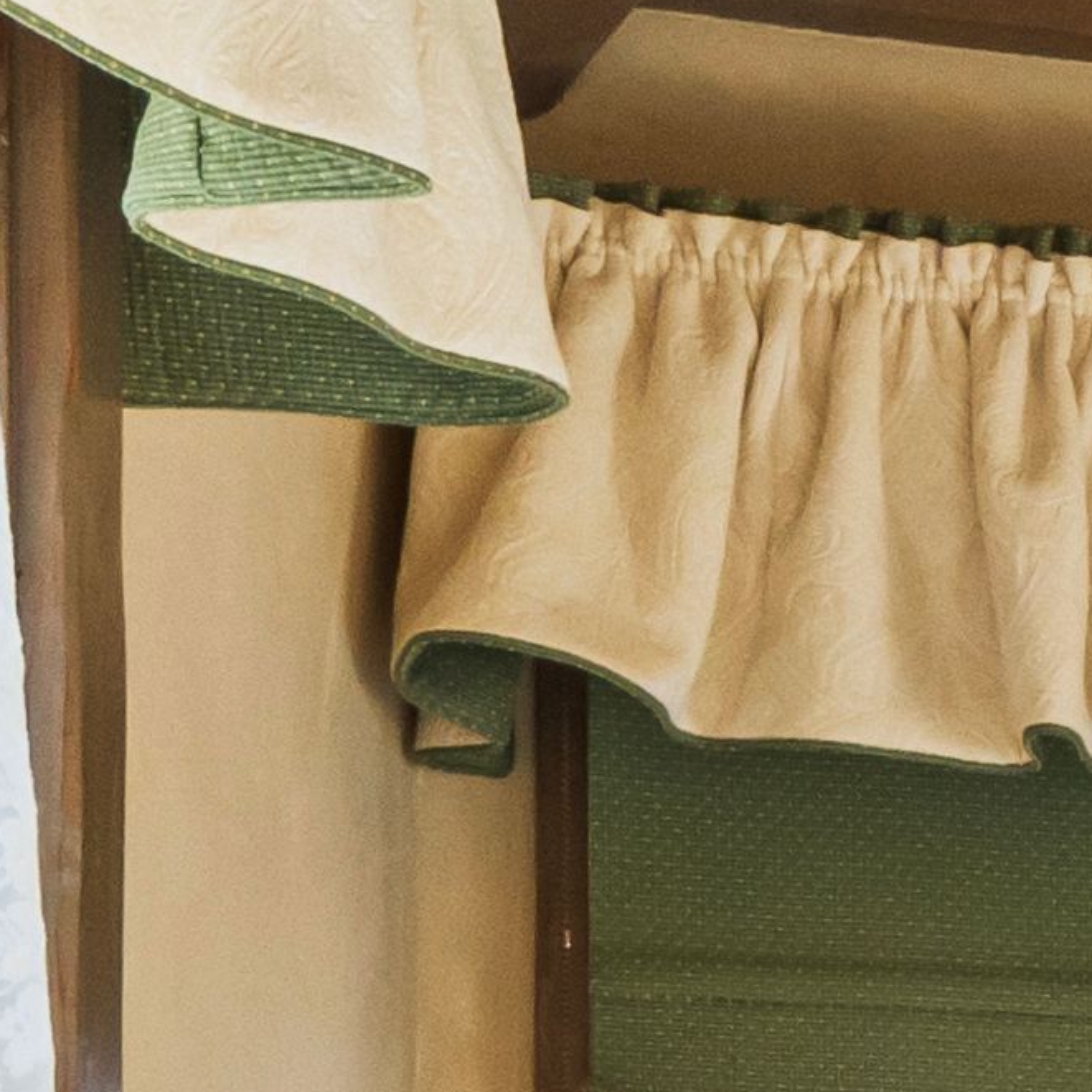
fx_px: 4497
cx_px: 3029
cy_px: 1777
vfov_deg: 12.9
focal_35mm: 126
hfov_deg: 10.7
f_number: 16
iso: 640
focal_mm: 14
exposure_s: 1/10
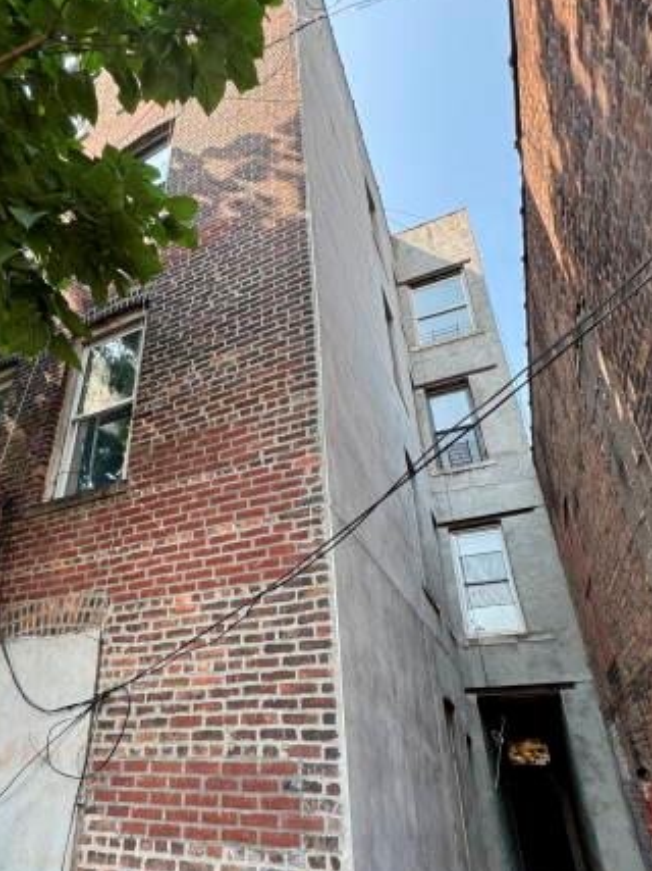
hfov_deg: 62.5
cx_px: 240
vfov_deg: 78.4
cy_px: 508
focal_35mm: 21
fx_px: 528
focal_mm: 2.22
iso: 40
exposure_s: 1/181
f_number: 2.2
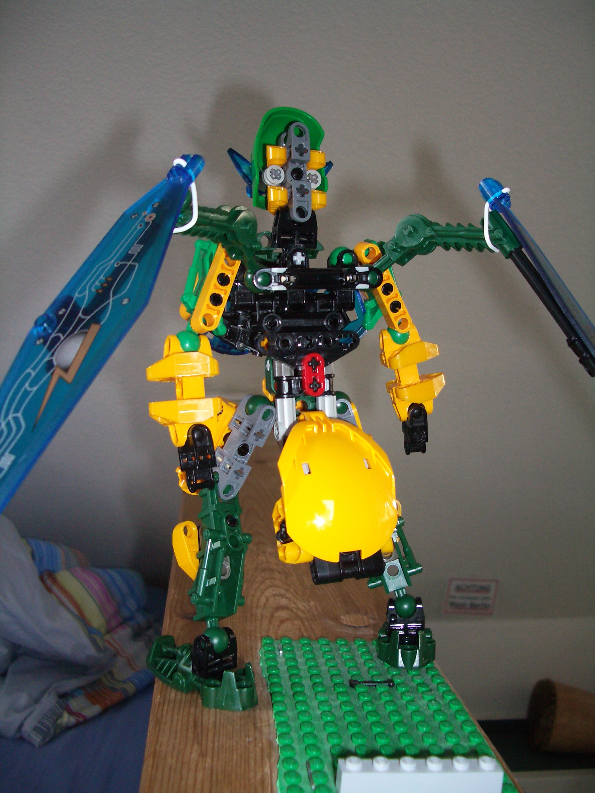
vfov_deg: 52.6
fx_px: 802
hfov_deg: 40.7
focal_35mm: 35
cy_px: 396
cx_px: 298
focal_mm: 5.8
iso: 200
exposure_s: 1/60
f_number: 2.6
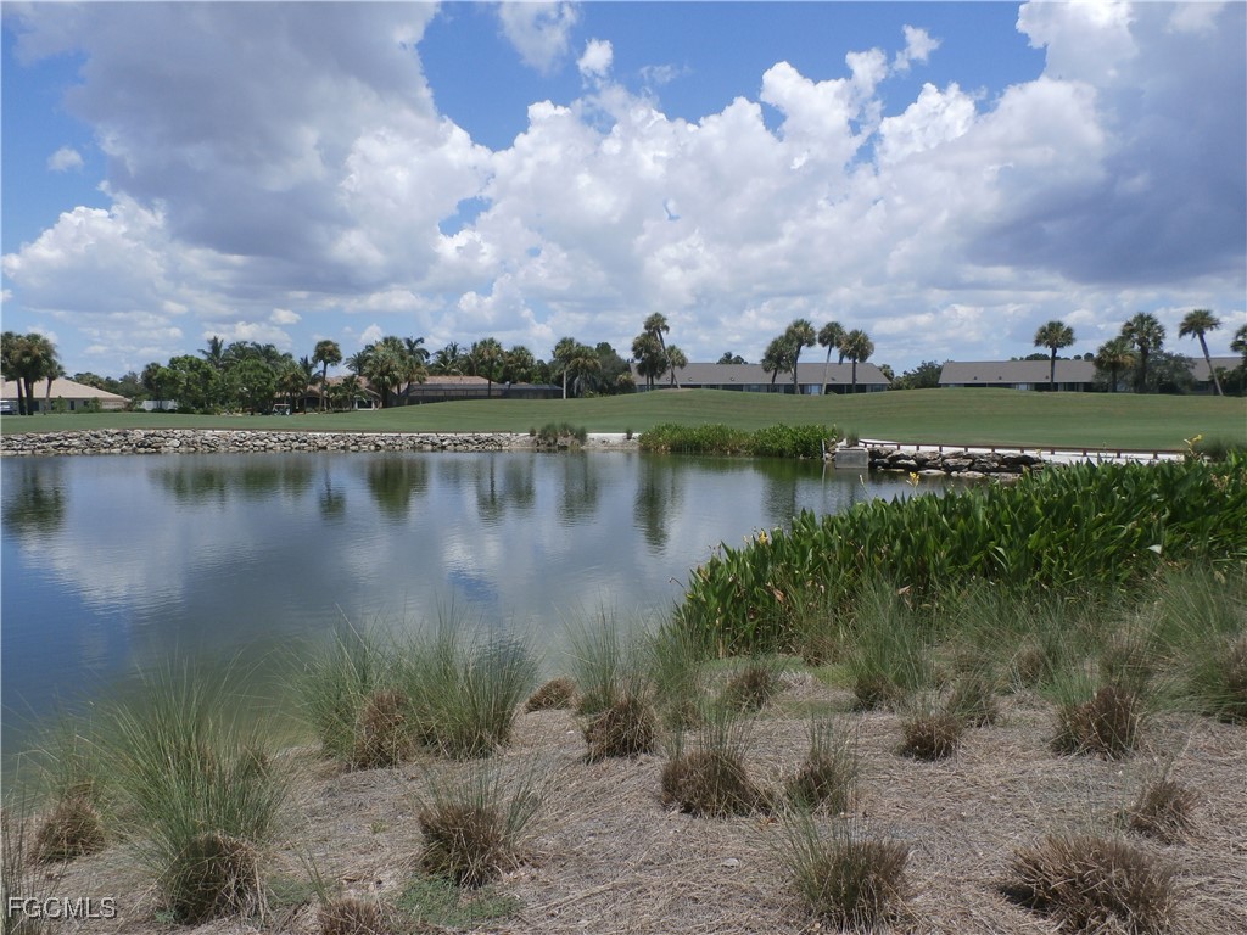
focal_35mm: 25
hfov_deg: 69.4
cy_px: 468
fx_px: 901
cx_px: 624
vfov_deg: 54.9
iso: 100
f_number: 8.7
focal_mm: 4.5
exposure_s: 1/320
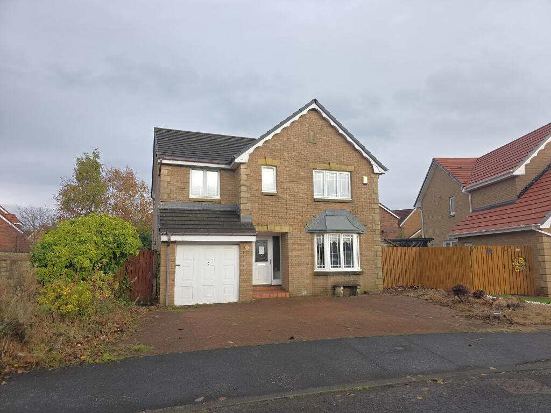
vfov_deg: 58.9
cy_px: 206
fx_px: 366
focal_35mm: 23
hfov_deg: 73.9
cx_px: 276
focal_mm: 6.3
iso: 20
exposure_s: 1/100
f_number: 1.7
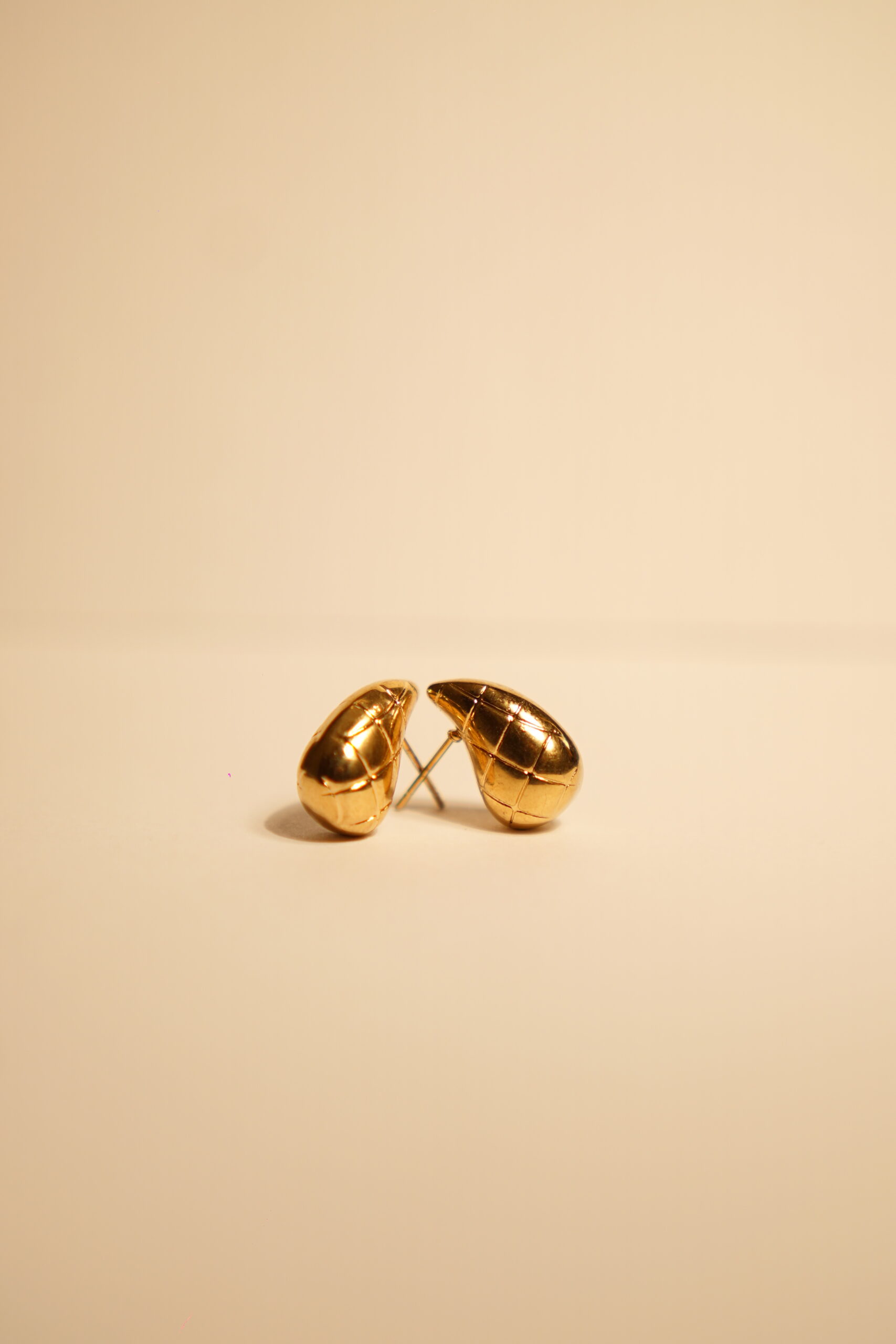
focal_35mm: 52
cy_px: 672
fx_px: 1941
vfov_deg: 38.2
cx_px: 448
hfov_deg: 26.0
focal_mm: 35
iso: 200
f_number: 2.5
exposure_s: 1/200
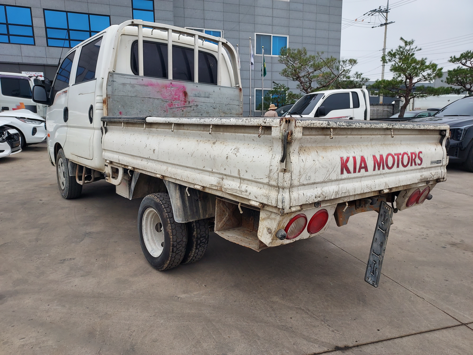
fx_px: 328
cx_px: 236
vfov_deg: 56.8
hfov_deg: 71.6
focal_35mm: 24
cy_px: 178
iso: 40
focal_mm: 4.6
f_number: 1.8
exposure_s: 1/415
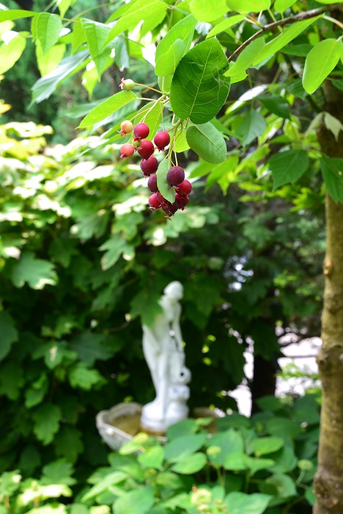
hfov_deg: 28.1
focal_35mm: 48
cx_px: 172
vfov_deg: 41.1
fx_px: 686
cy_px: 257
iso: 400
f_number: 8
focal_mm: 32
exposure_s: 1/80
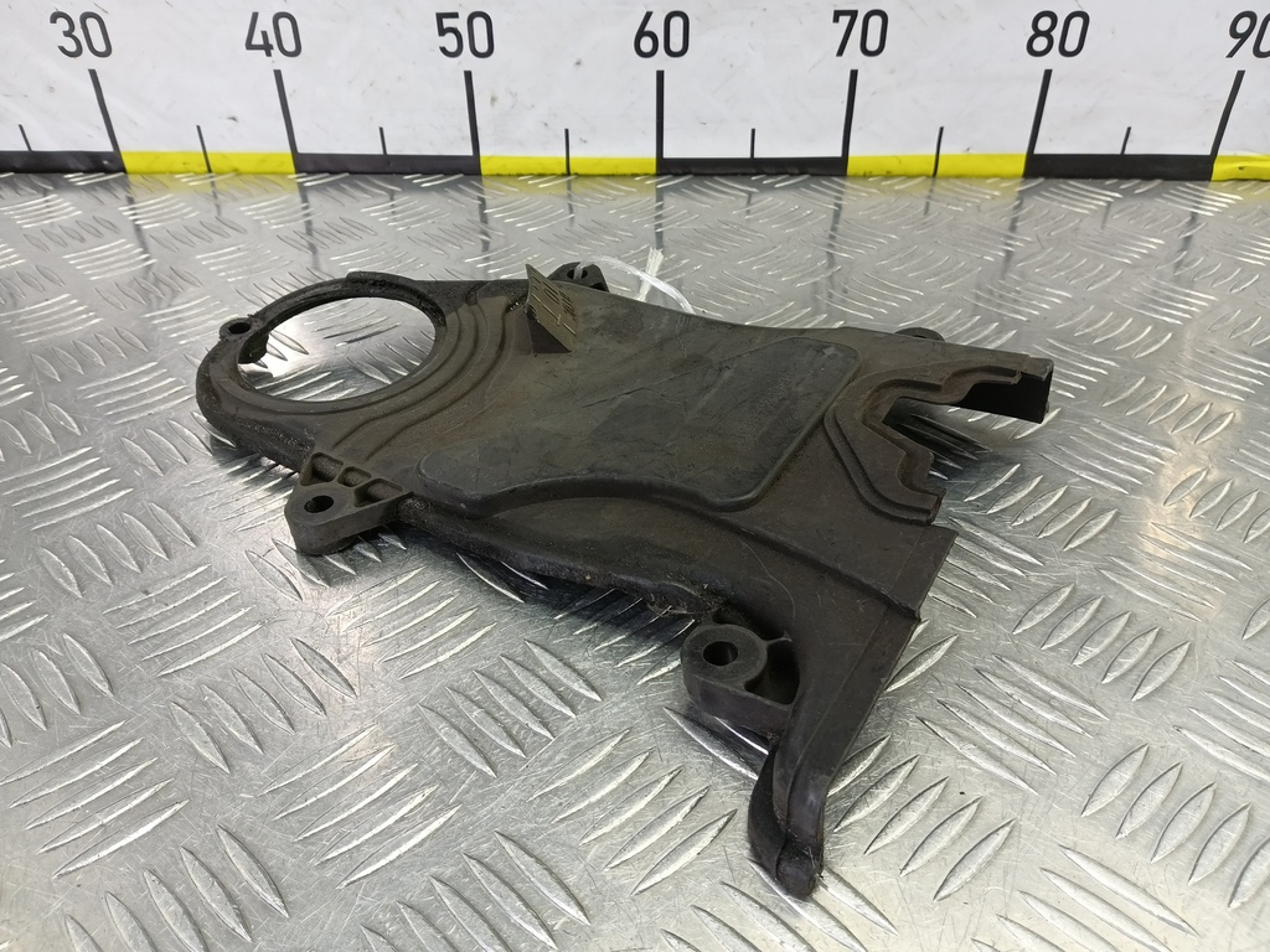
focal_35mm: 23
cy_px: 476
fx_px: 844
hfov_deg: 73.9
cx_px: 635
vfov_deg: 58.9
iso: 148
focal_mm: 4.11
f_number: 1.6
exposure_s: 1/50
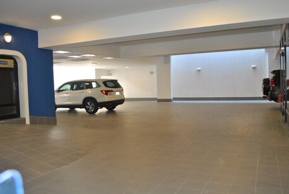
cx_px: 144
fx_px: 265
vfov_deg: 40.1
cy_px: 97
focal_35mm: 33
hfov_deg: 57.1
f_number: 5
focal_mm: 22
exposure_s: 1/60
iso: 800
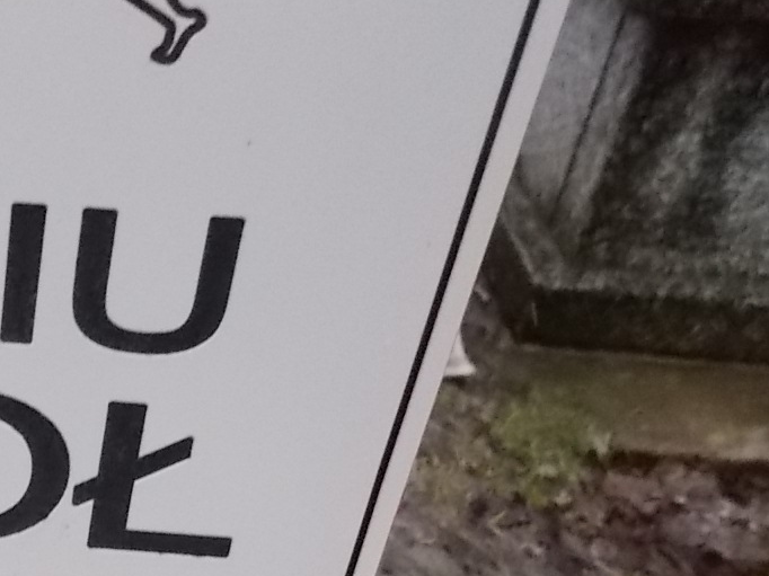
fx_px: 1355
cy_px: 609
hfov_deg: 28.4
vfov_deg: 22.8
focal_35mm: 61
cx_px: -108
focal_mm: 4.6
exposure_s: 1/160
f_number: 3.2
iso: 400
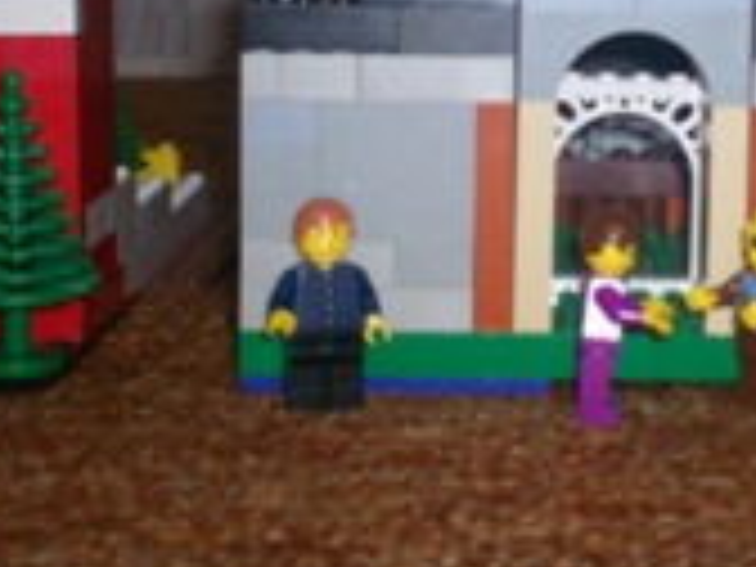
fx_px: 2097
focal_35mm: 96
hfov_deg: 20.1
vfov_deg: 15.2
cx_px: 657
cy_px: 18
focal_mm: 6
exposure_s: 1/84.8
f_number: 4.5
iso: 140
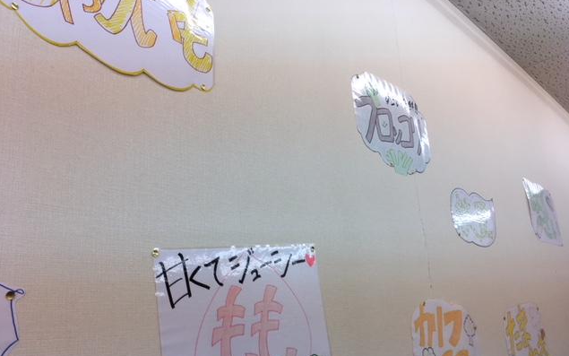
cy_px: 211
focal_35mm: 31
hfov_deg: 61.2
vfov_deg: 40.5
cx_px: 284
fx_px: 481
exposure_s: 1/120
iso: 40
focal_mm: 4.15
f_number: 2.2
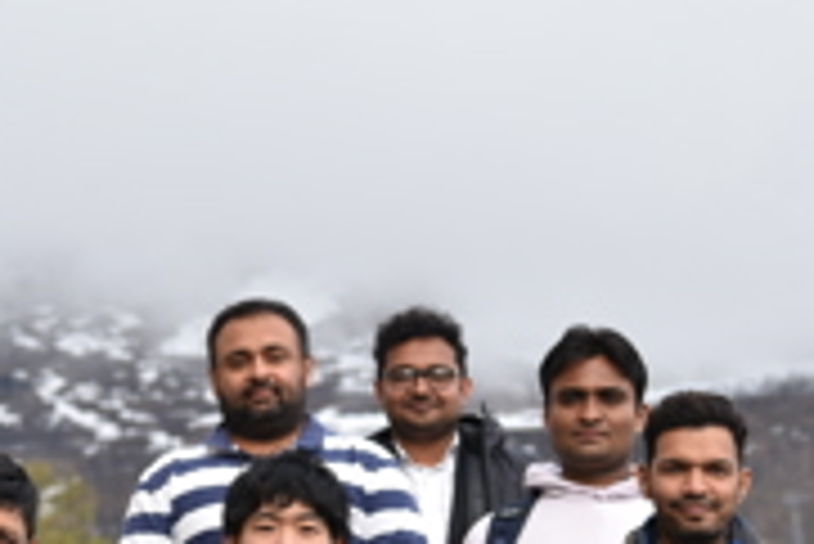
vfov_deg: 5.3
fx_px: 5906
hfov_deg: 7.9
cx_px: 225
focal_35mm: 261
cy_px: 643
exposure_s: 1/125
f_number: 5.6
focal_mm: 70
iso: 200
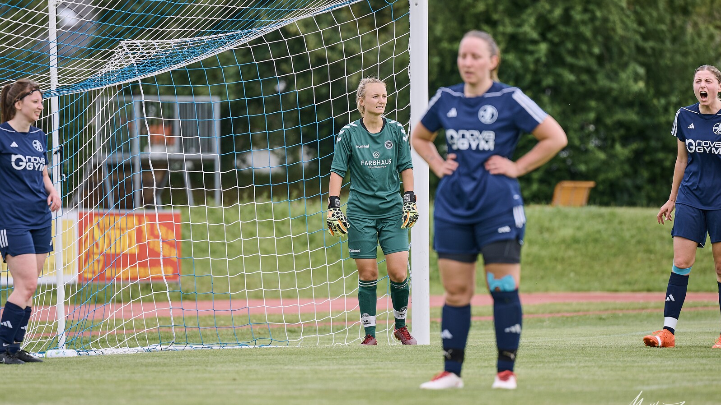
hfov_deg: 6.9
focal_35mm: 315
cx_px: 361
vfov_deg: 3.9
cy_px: 194
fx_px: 6023
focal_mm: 200
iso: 250
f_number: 2.8
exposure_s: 1/1000
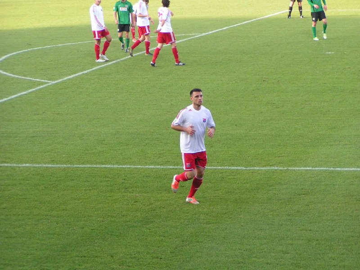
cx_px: 180
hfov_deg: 12.0
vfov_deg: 9.1
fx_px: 1706
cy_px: 135
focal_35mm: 164
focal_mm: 25.1
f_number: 3.5
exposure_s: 1/200
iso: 125
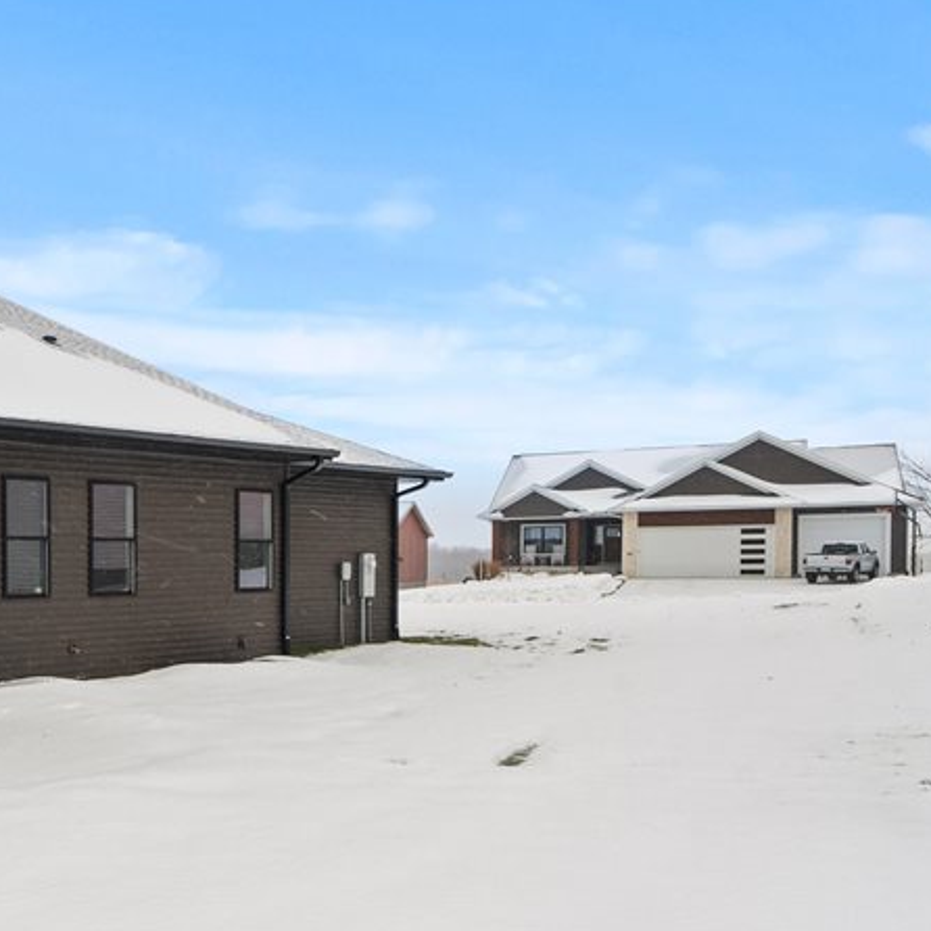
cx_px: -44
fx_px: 1187
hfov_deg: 37.3
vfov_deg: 42.4
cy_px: 594
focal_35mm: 39
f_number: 10
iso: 400
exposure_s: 1/25
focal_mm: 16
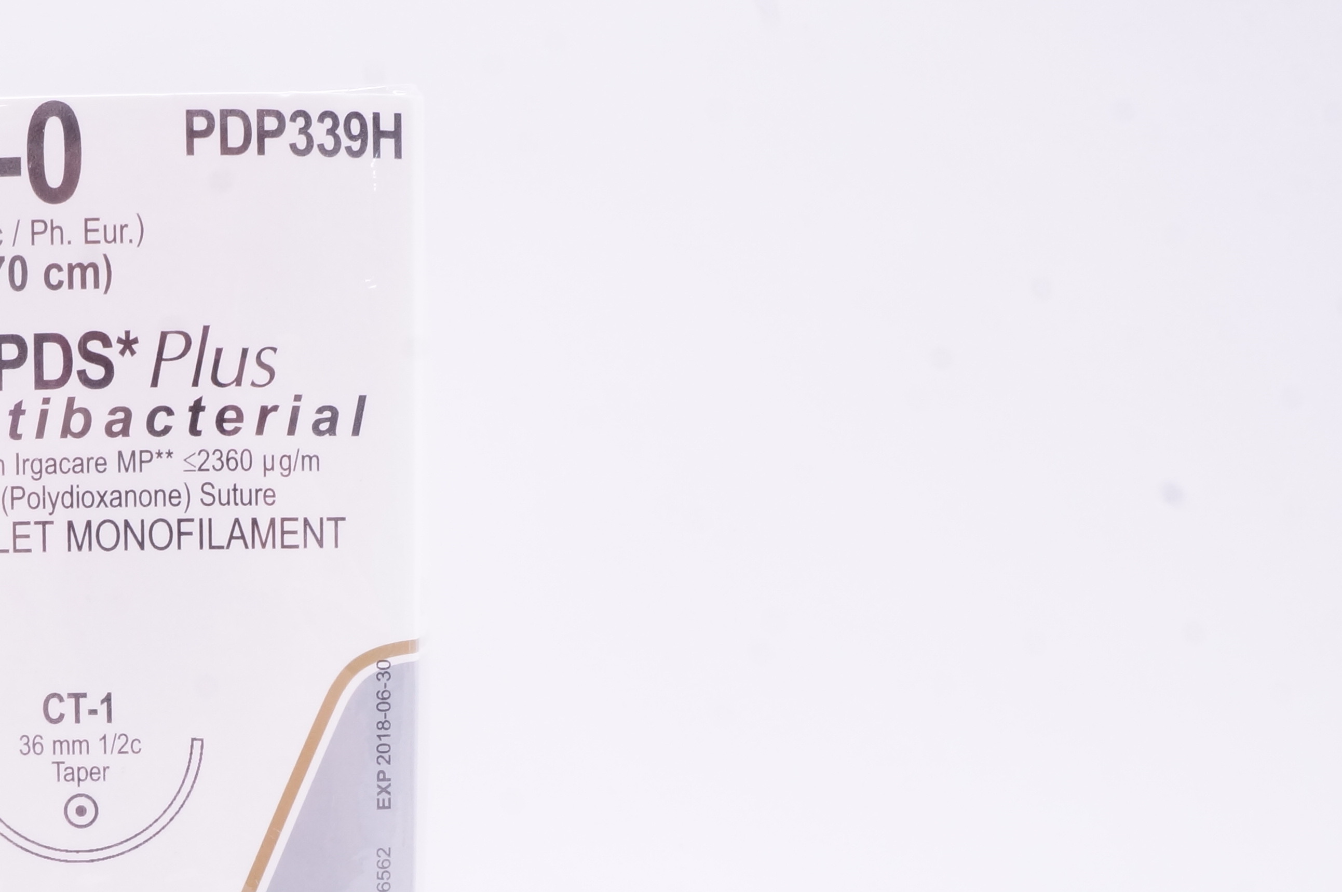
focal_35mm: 57
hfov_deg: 33.3
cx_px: 141
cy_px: 768
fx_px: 2123
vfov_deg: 23.2
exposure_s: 1/13
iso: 800
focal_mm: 20
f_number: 16
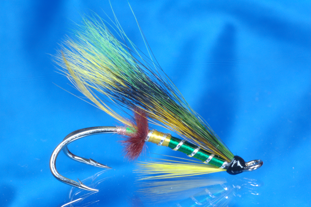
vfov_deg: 13.0
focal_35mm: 105
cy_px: 104
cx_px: 156
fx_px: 906
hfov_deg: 19.5
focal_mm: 70
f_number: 22
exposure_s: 1/2.5
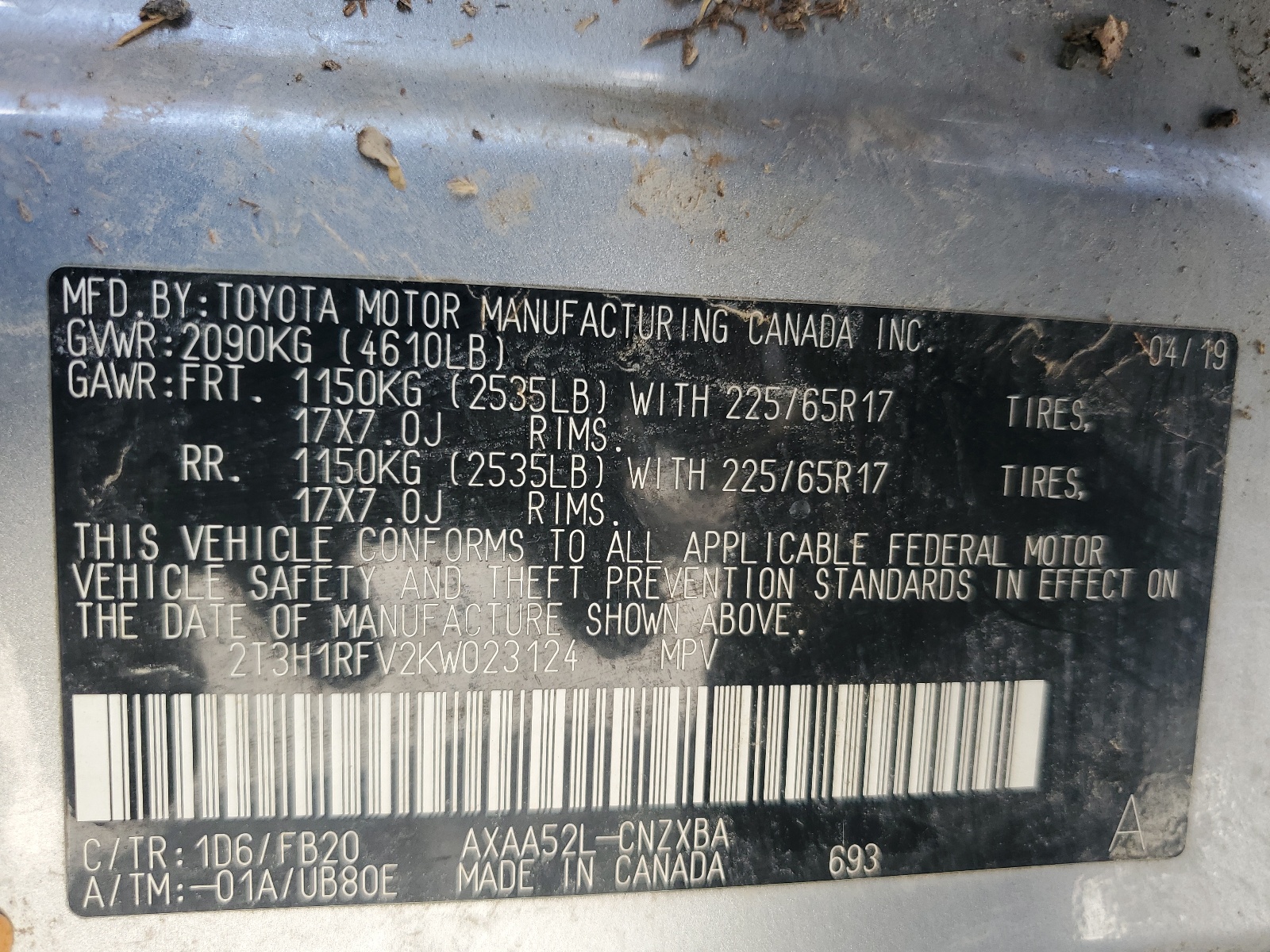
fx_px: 954
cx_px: 635
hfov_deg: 67.3
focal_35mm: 26
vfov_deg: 53.1
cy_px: 476
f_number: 1.5
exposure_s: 1/135
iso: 50
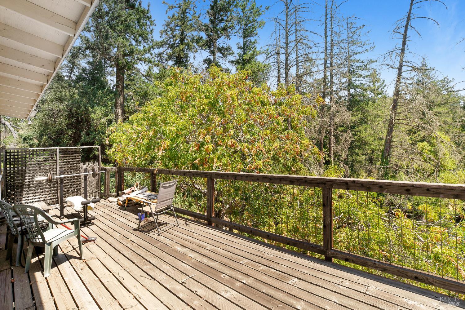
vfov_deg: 77.3
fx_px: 194
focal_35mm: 15
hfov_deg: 100.4
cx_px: 232
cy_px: 155
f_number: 8
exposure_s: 1/250
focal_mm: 10
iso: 100
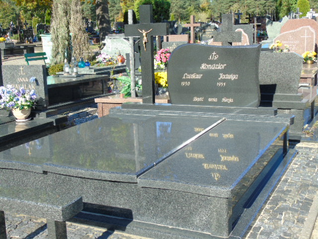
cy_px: 120
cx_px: 159
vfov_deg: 31.5
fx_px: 423
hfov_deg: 41.2
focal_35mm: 46
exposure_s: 1/200
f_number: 4.1
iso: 80
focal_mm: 8.2
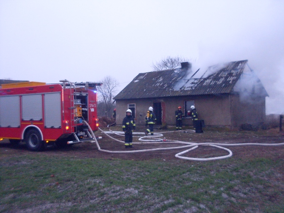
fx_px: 312
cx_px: 142
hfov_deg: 49.0
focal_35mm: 38
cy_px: 106
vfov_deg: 37.7
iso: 200
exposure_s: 1/45
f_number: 2.8
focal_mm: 6.3
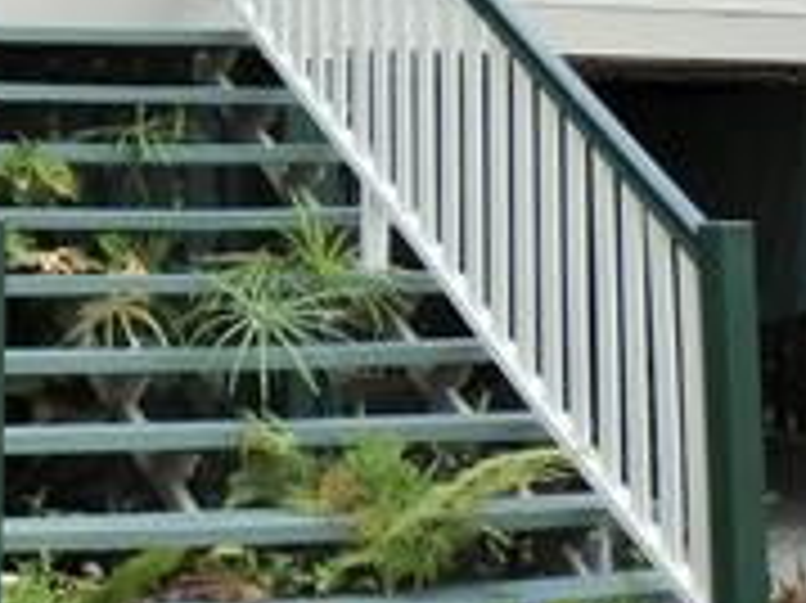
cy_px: -104
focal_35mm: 112
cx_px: -140
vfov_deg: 12.9
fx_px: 2606
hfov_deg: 16.9
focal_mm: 4.5
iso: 100
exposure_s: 1/500
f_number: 3
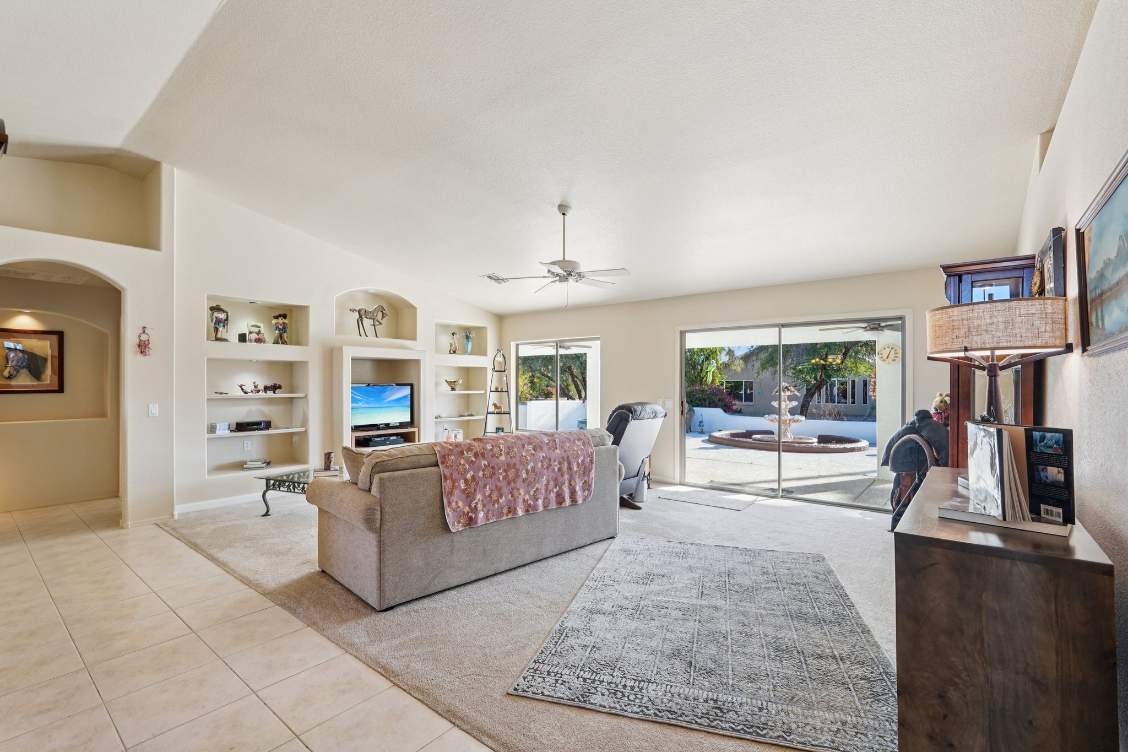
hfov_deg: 96.7
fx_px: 501
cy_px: 376
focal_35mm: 16
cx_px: 564
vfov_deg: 73.7
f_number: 8
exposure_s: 1/40
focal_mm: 16
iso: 400
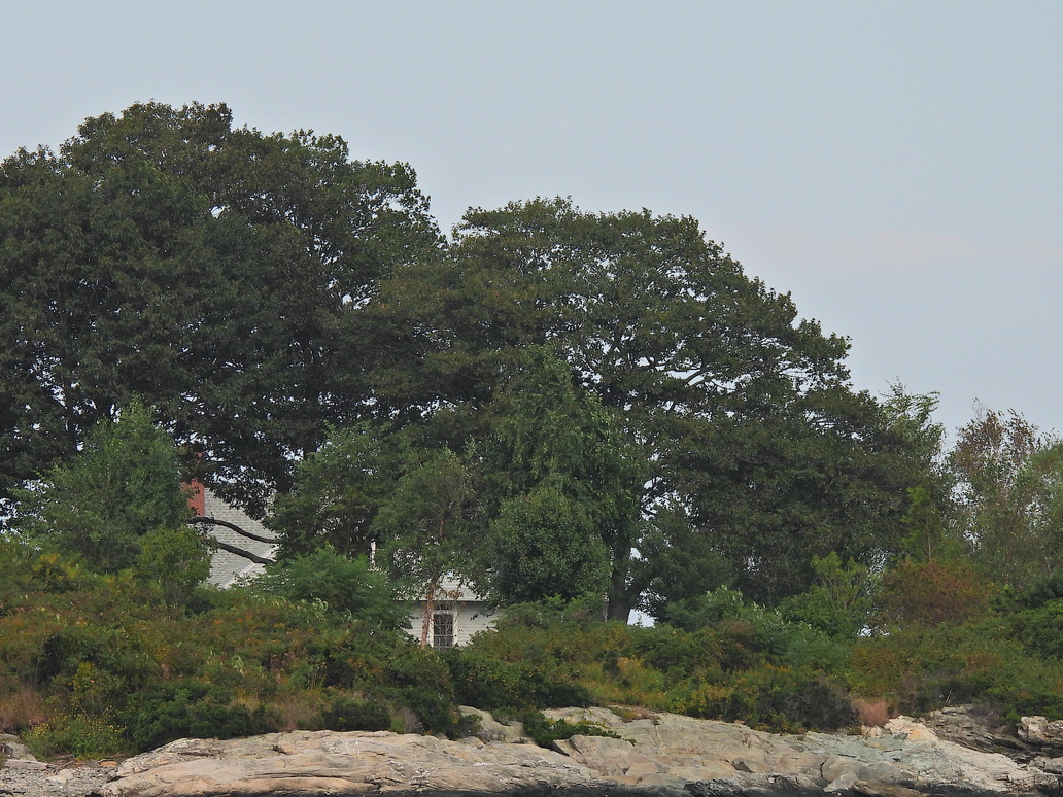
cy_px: 462
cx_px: 443
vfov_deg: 3.4
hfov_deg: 4.6
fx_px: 13327
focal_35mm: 434
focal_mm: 62.5
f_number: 5
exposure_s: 1/640
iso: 100
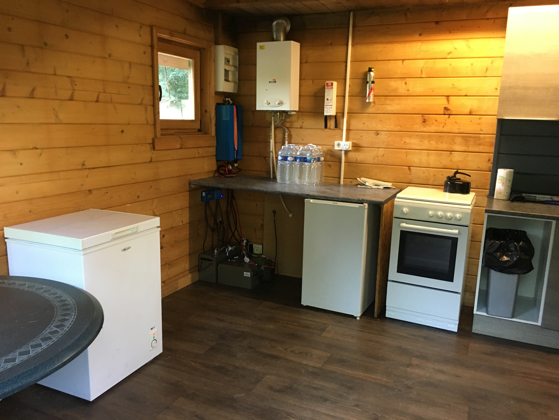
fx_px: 468
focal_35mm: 29
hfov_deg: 61.7
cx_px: 280
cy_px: 210
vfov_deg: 48.2
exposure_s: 1/33
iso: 200
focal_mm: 4.15
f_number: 2.2
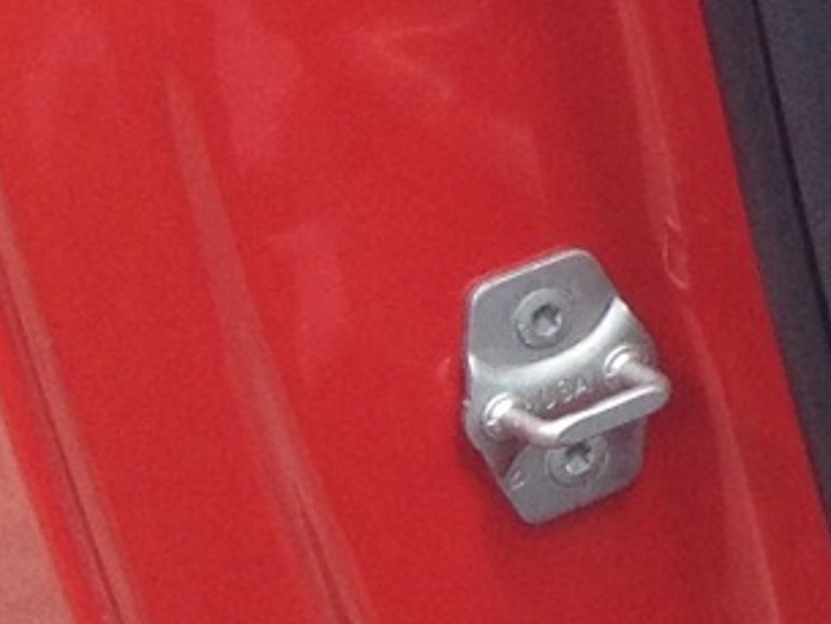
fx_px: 5644
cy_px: -213
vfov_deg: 6.3
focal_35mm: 235
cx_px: 2321
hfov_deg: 7.6
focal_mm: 4.28
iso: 50
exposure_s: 1/120
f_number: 2.4
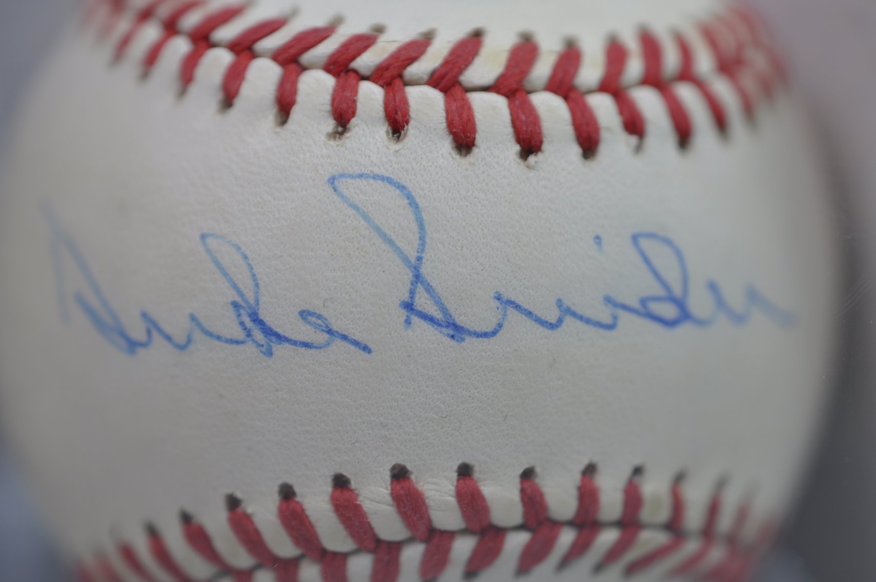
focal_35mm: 60
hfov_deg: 33.4
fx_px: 1458
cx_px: 438
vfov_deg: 22.6
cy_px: 291
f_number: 3.5
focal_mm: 40
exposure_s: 1/50
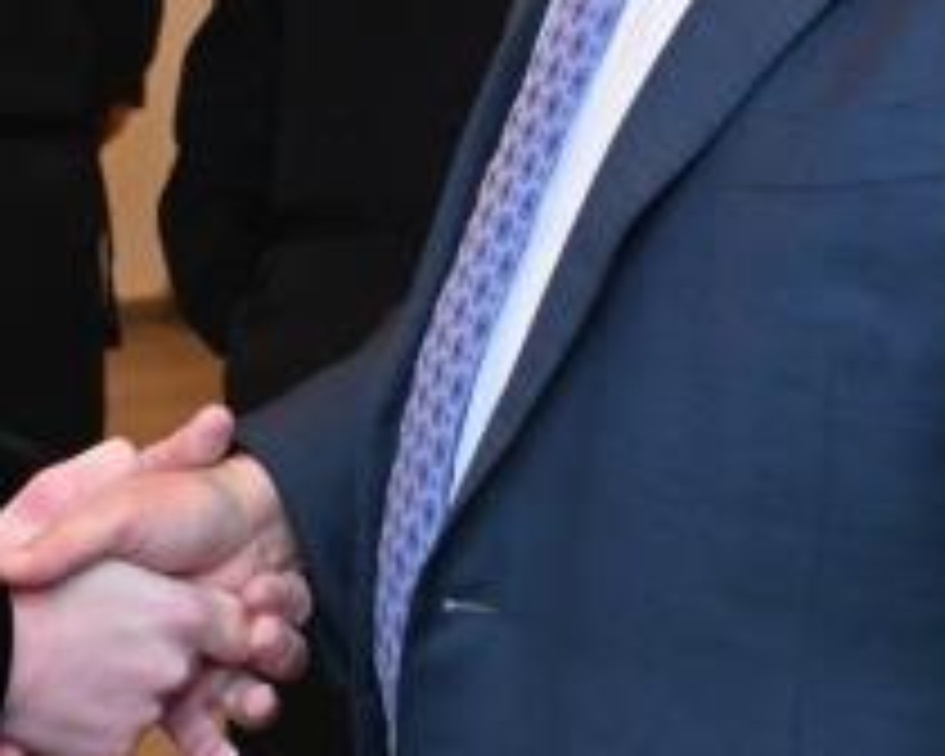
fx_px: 3077
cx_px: 140
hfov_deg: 17.3
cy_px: -299
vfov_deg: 13.4
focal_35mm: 110
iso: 640
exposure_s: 1/100
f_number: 4
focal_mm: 24
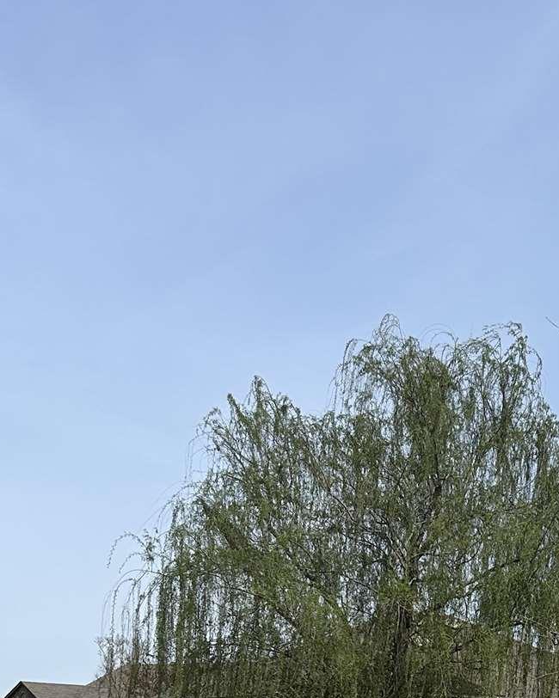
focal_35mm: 72
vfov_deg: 24.5
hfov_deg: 20.6
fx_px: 1488
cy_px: 783
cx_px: 564
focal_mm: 5.7
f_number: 1.5
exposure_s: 1/5882
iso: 50
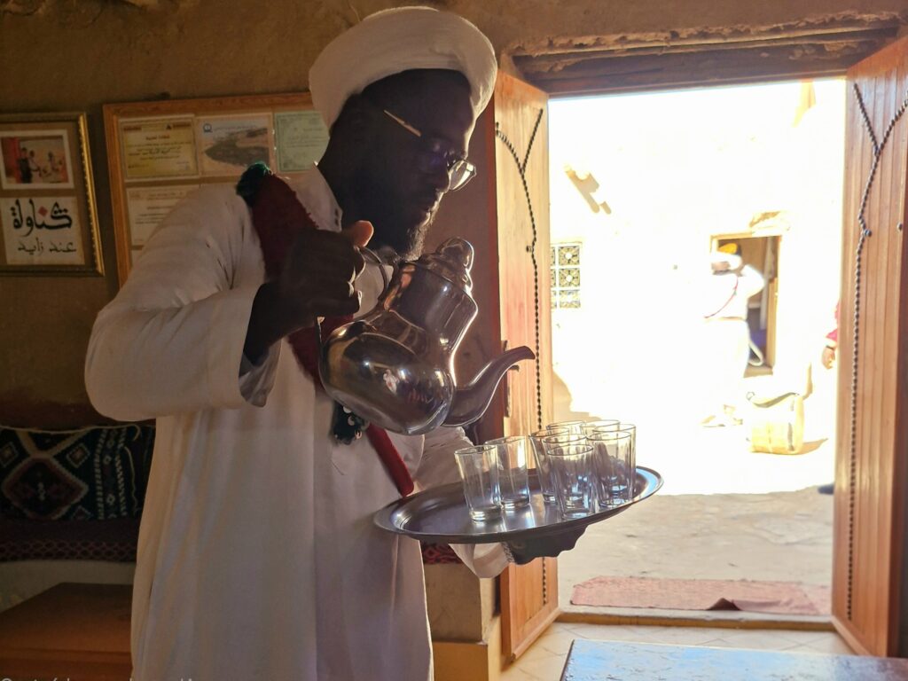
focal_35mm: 23
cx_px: 454
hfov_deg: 73.9
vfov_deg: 58.9
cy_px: 340
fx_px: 603
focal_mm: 5.54
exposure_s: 1/182
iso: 100
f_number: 1.8
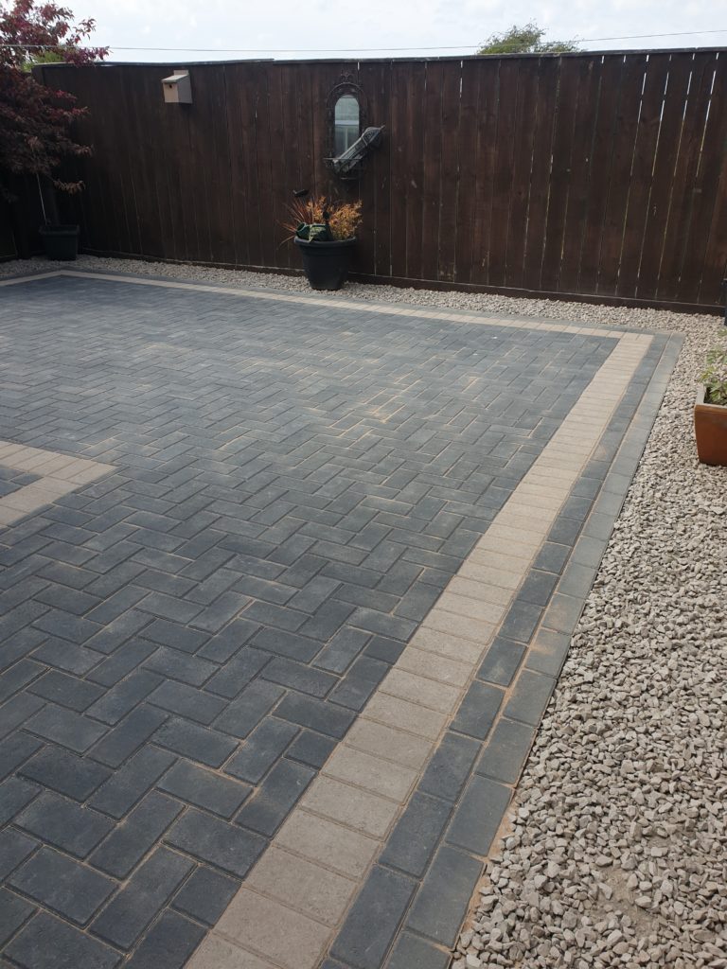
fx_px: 728
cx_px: 364
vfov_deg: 67.3
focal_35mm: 26
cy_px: 484
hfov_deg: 53.1
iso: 50
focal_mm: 4.3
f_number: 2.4
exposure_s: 1/962
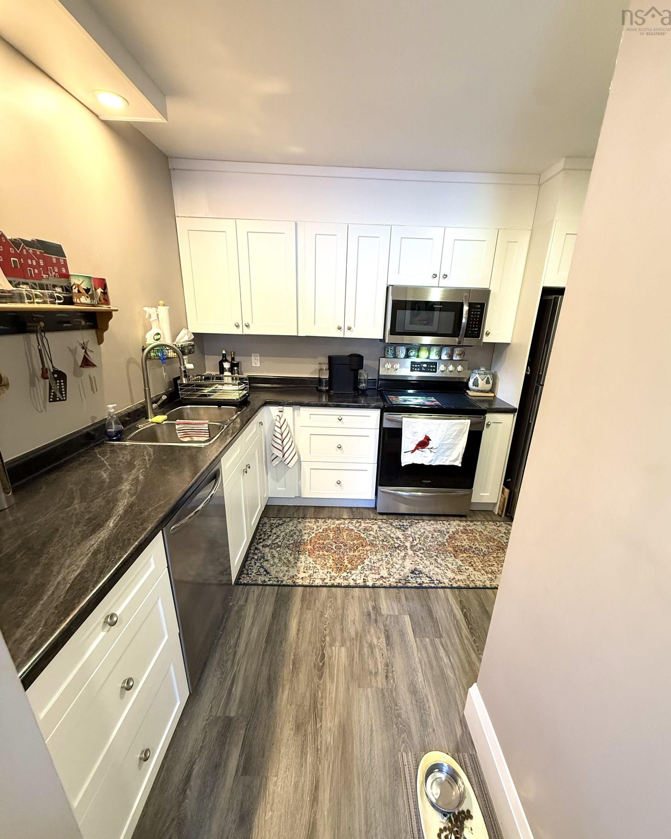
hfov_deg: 84.0
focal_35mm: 15
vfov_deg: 96.6
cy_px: 456
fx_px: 372
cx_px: 344
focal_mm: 2.22
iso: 320
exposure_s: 1/60
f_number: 2.2
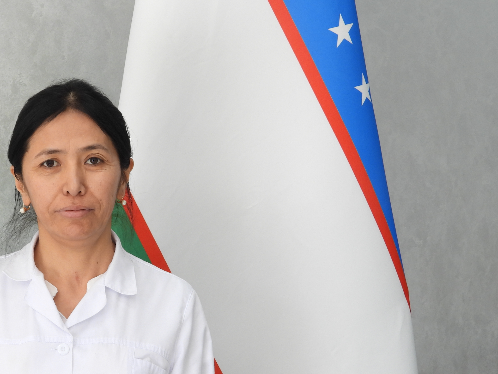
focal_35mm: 111
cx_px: 116
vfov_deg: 13.3
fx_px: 1597
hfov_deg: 17.6
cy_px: 247
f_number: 3.5
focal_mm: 12.6
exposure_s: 1/60
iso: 100
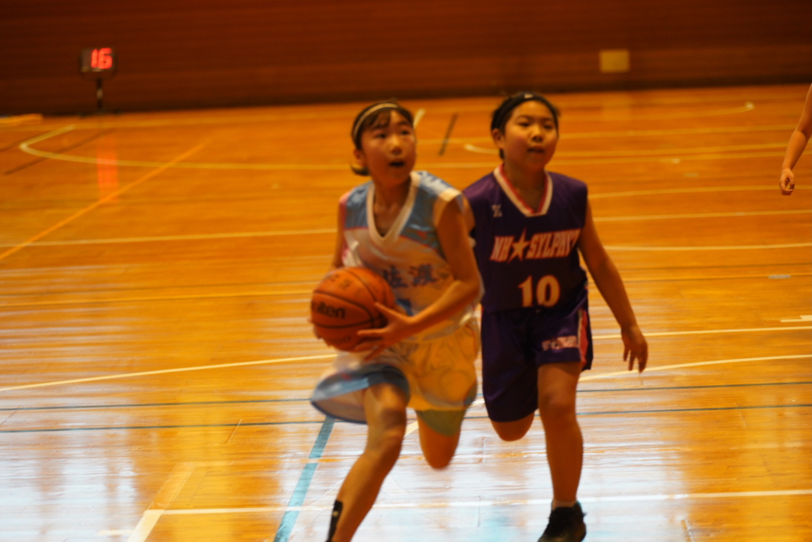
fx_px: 2256
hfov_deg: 20.4
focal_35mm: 100
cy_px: 271
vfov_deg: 13.7
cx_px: 406
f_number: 2.8
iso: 1600
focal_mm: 100
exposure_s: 1/160
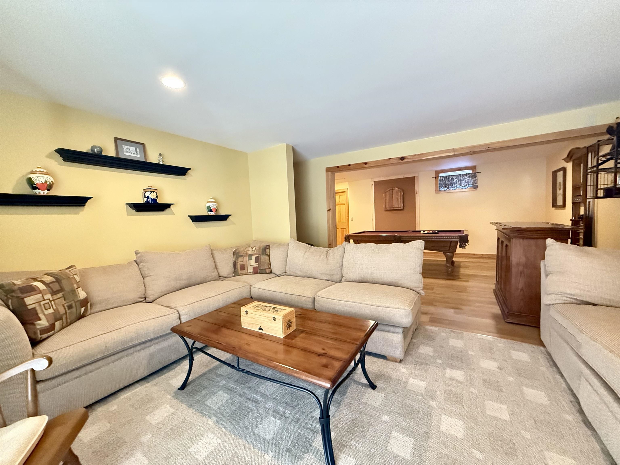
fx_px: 251
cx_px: 310
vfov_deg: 85.7
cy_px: 232
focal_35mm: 14
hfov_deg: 102.1
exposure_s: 1/60
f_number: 2.2
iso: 1250
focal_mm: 2.22
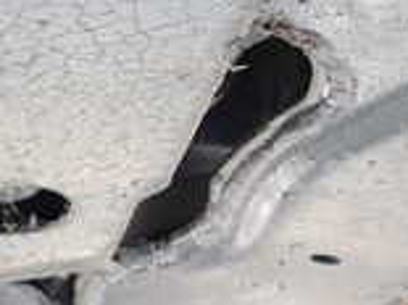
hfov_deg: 16.9
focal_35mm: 97
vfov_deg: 14.9
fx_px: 1142
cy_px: -5
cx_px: 727
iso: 200
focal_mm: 4.5
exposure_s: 1/60
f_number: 2
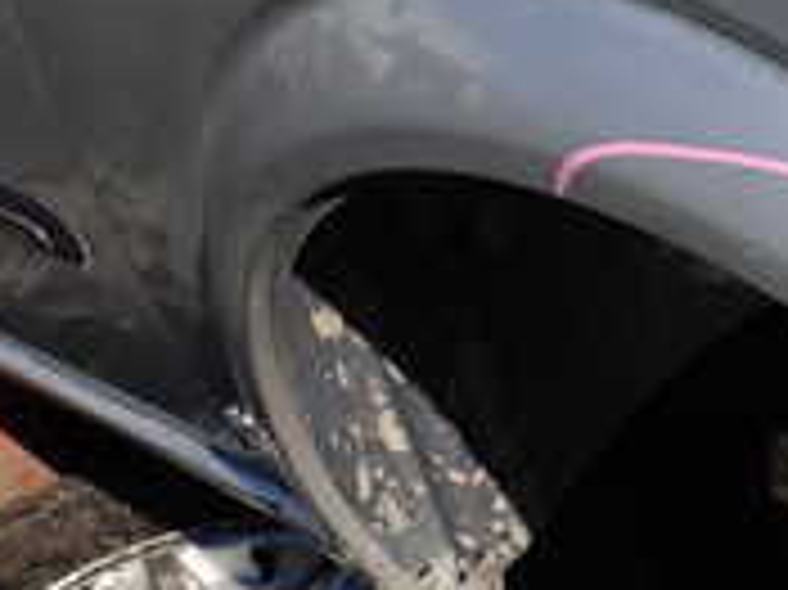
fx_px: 2343
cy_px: -266
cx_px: 941
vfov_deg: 13.6
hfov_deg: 18.1
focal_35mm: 103
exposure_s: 1/160
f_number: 9
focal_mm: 5.4
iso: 100
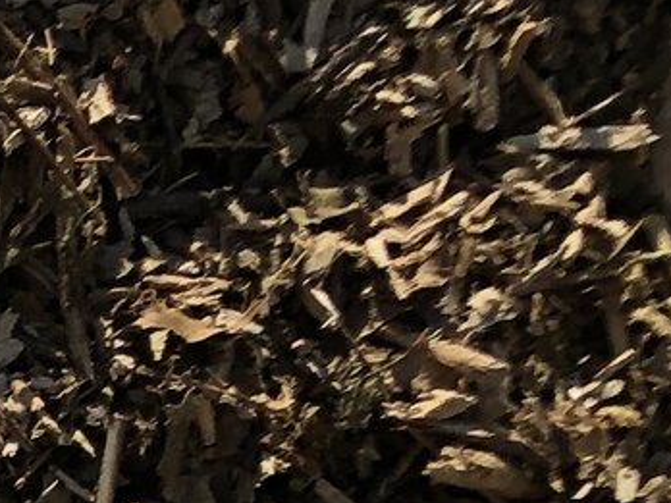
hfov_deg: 8.0
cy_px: 1730
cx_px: -1533
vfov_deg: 6.5
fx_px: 3896
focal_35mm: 201
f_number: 1.8
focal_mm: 3.99
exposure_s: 1/2315
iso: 20
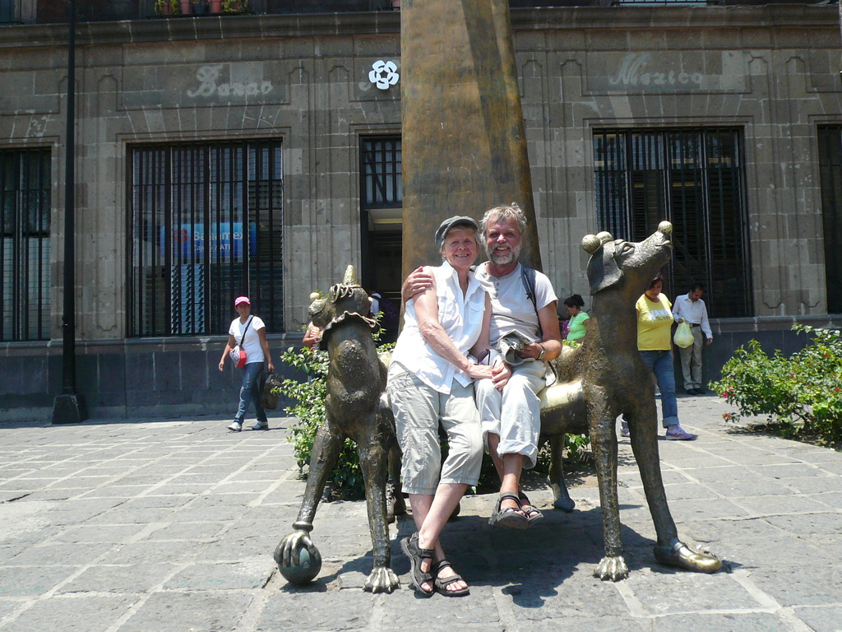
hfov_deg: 56.8
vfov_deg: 44.2
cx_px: 421
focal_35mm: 32
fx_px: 778
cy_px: 316
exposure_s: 1/125
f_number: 8
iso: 100
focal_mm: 4.6
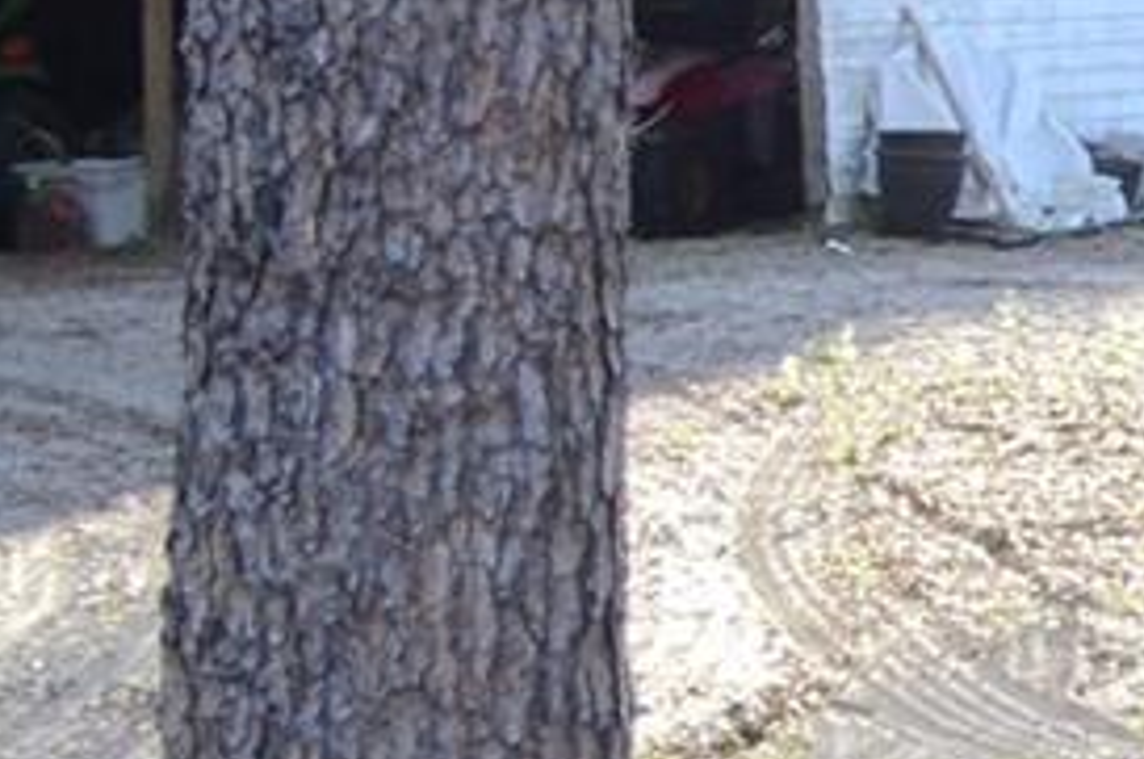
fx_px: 5012
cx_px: 3202
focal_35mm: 158
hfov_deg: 10.3
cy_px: 27
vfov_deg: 8.6
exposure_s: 1/125
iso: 280
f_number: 5.6
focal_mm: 18
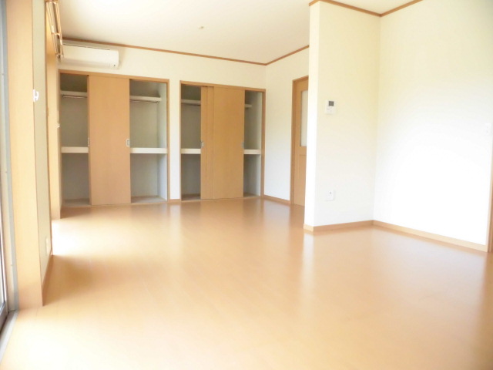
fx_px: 342
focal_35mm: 24
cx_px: 246
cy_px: 185
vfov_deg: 56.8
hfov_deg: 71.6
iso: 800
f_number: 3.1
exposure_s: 1/160
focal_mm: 4.3
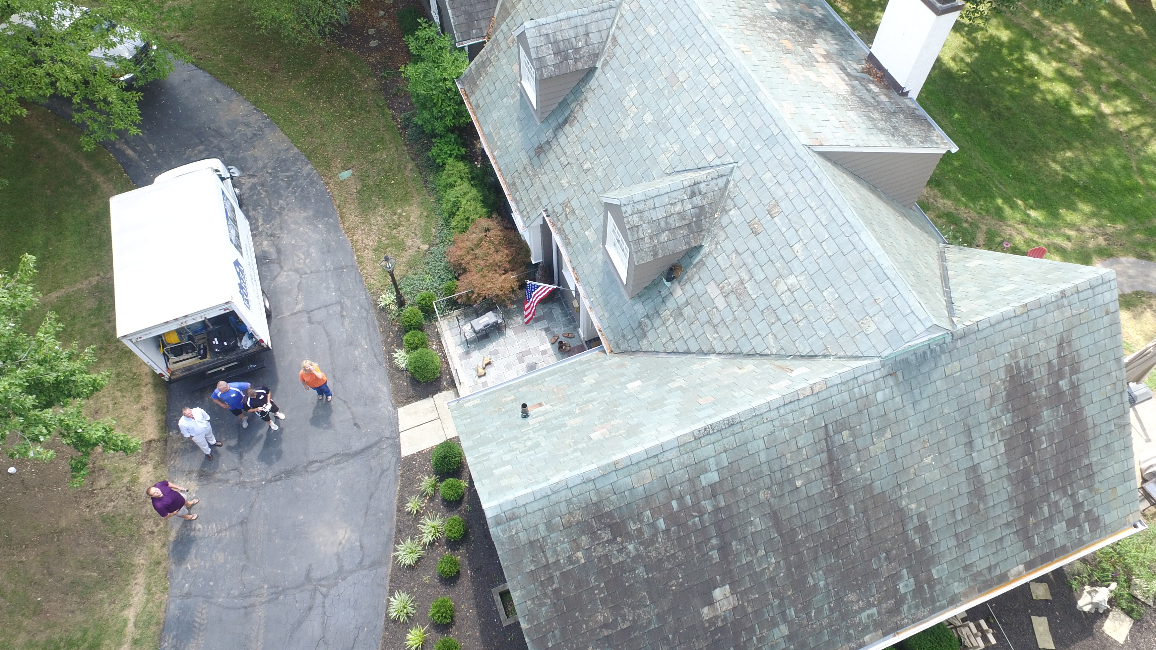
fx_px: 766
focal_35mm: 25
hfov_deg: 74.0
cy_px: 285
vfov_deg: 45.9
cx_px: 573
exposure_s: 1/121
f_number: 2.8
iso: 100
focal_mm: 3.61
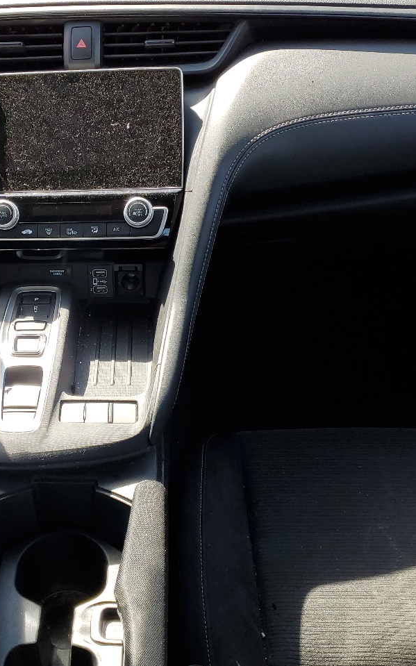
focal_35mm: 46
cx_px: 35
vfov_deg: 43.4
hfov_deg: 26.9
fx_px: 835
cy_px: 299
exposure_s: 1/370
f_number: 1.5
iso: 50
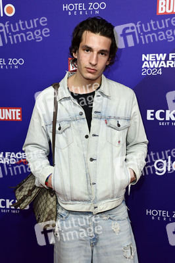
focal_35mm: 48
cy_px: 132
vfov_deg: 41.1
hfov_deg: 28.0
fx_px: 351
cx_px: 88
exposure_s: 1/250
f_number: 6.3
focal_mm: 48
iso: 800
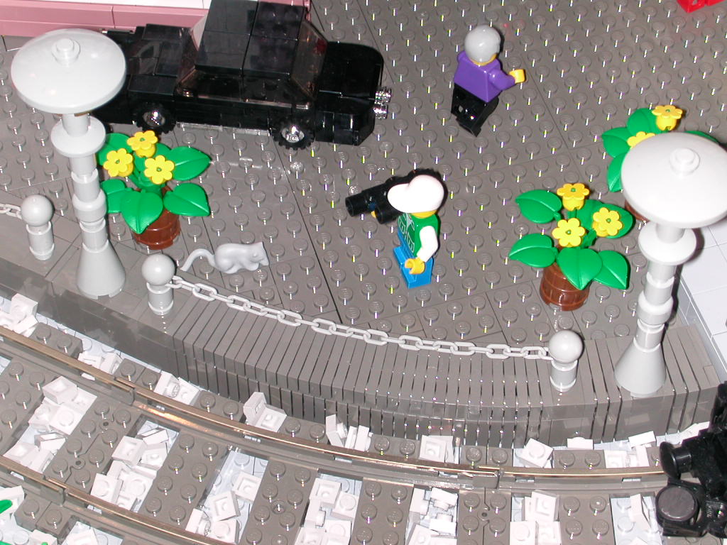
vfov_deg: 17.0
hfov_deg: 22.5
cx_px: 364
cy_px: 272
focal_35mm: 87
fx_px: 1827
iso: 100
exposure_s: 1/59.9
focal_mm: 13.3
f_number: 4.3
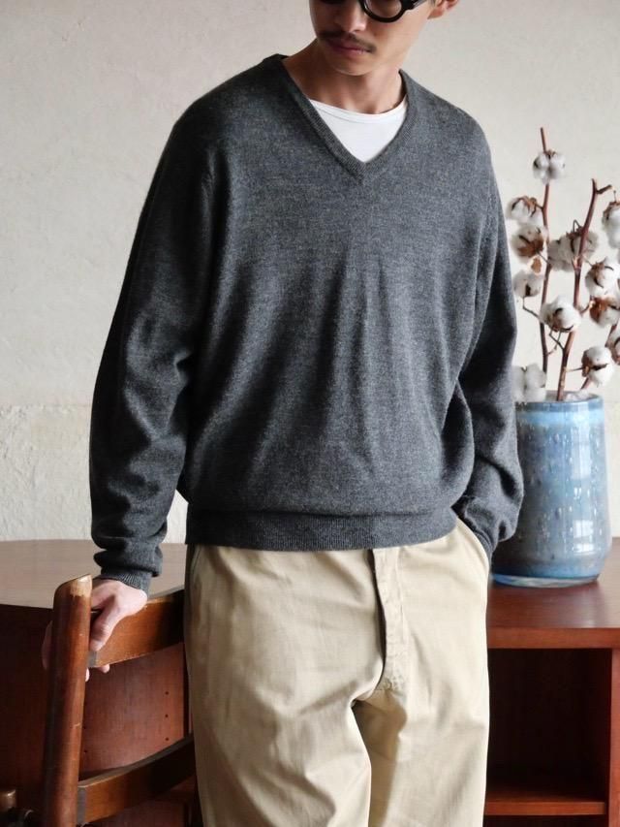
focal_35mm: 104
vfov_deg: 18.9
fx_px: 2483
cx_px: 310
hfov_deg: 14.2
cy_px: 414
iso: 3200
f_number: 4
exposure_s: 1/30
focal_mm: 52
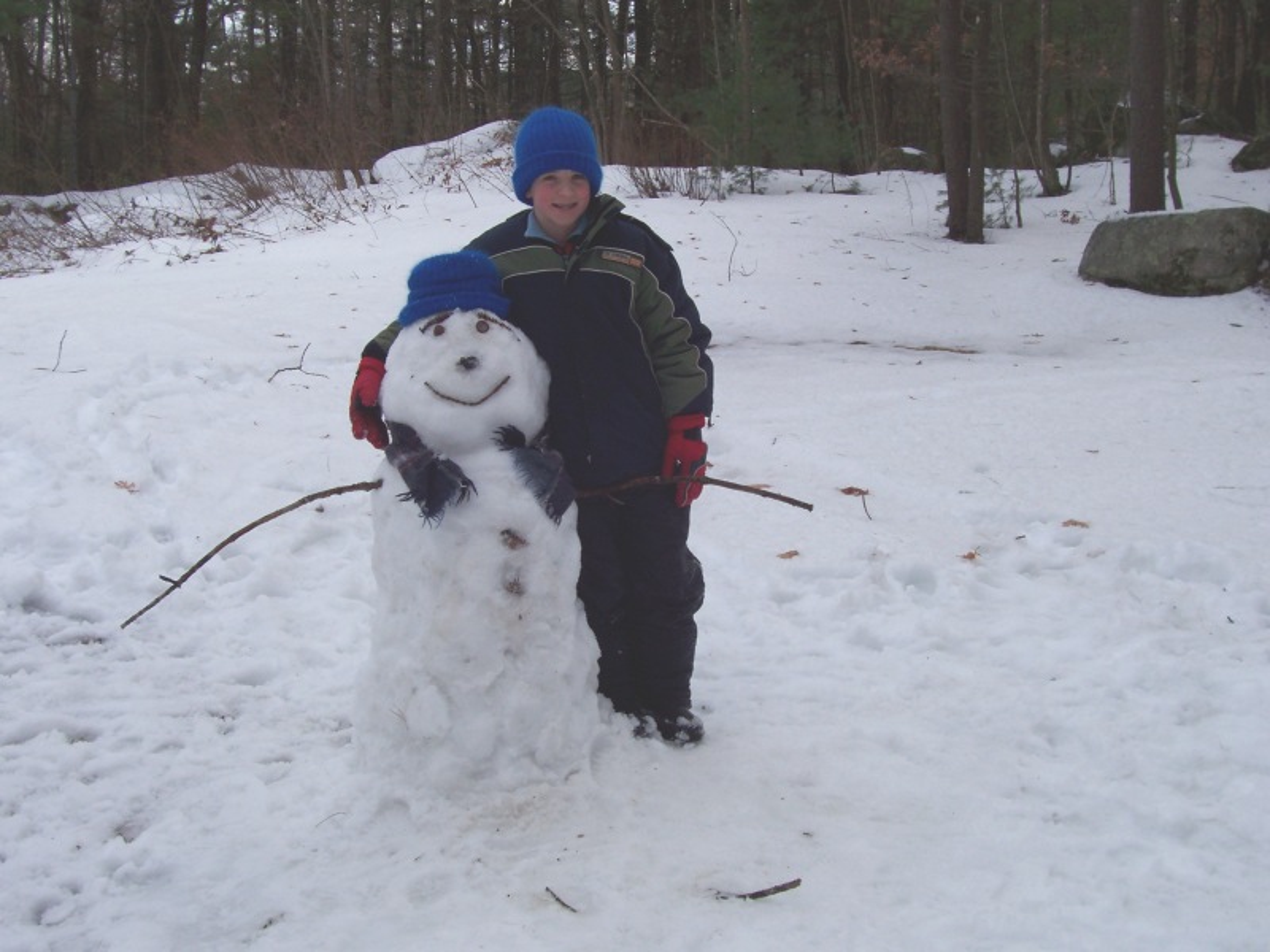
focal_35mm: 42
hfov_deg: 44.8
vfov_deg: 34.3
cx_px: 635
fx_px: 1541
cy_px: 476
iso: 80
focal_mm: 7
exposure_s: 1/227
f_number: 5.6
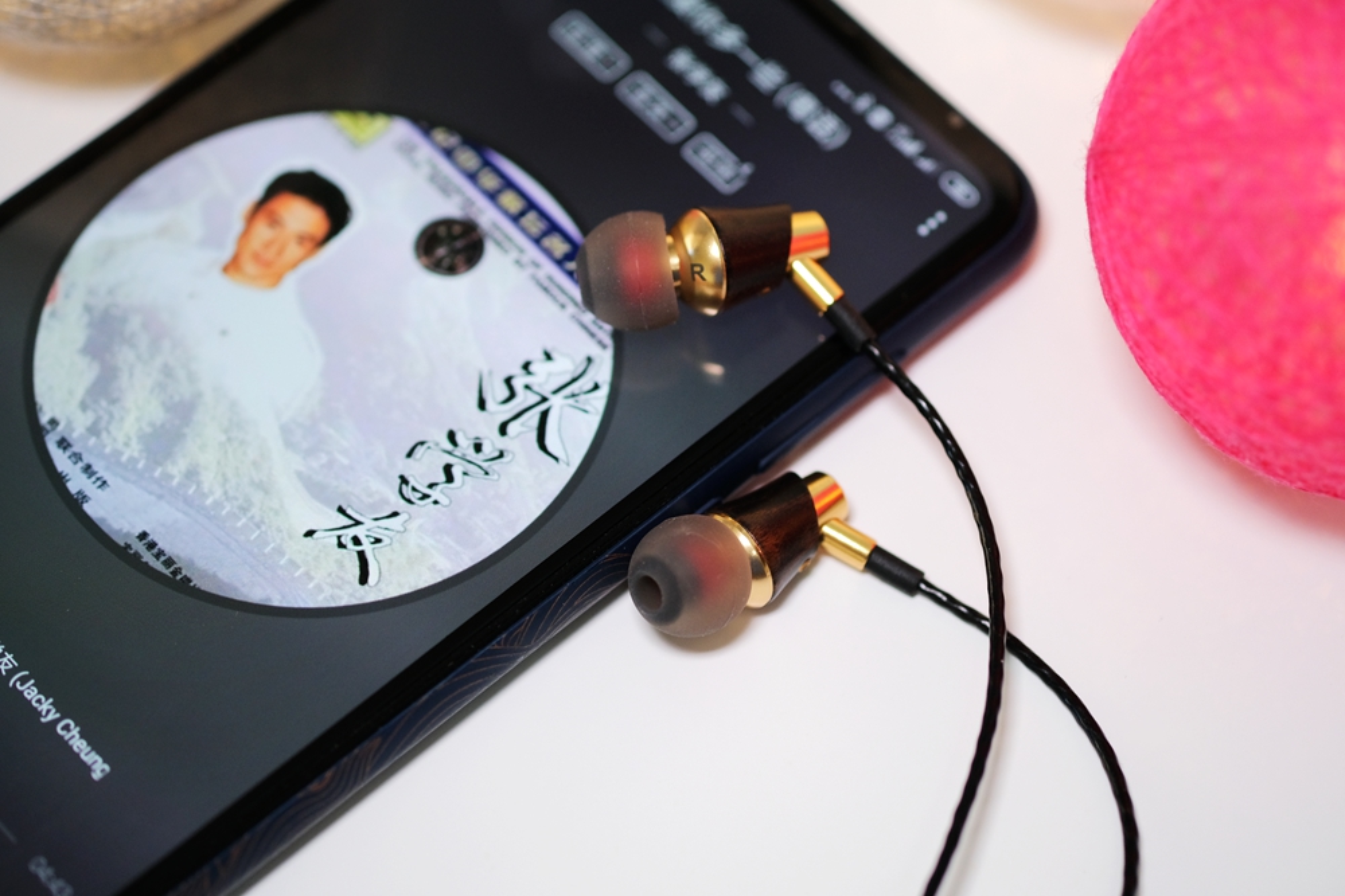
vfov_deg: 15.2
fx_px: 3363
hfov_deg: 22.6
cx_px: 672
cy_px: 448
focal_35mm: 90
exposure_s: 1/140
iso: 1000
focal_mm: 60
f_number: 2.4
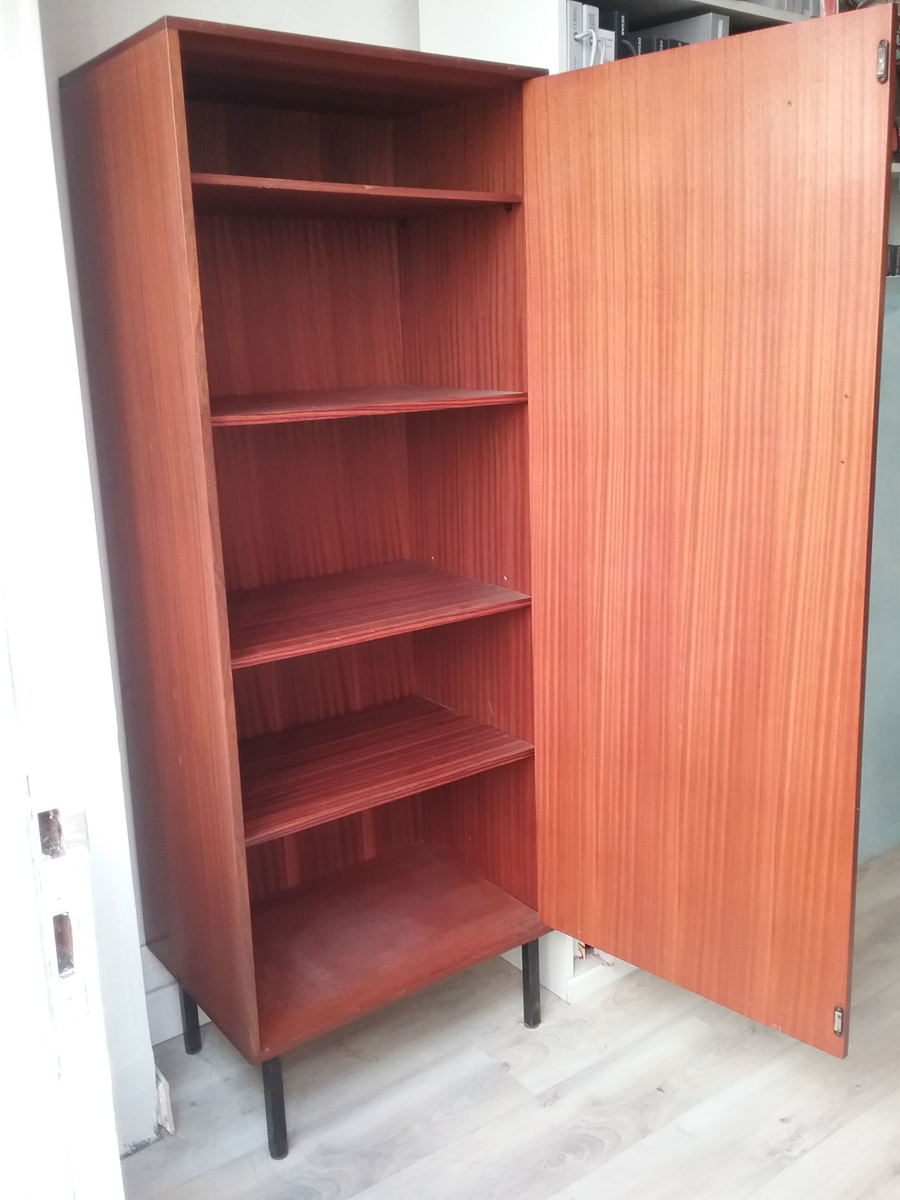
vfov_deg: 58.4
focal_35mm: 31
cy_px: 600
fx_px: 1075
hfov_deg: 45.4
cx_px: 450
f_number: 2.2
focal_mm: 3.3
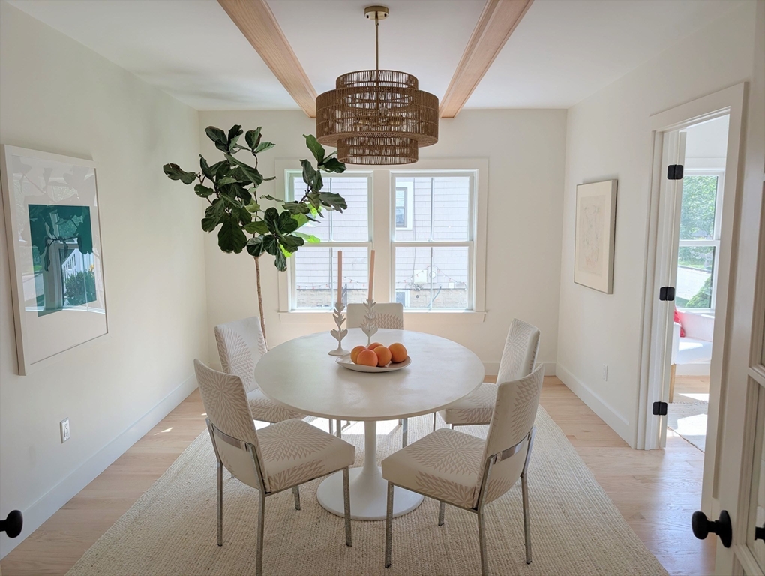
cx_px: 382
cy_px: 288
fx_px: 531
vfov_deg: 56.9
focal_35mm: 24
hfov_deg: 71.5
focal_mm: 6.9
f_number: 1.68
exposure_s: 1/193
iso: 19
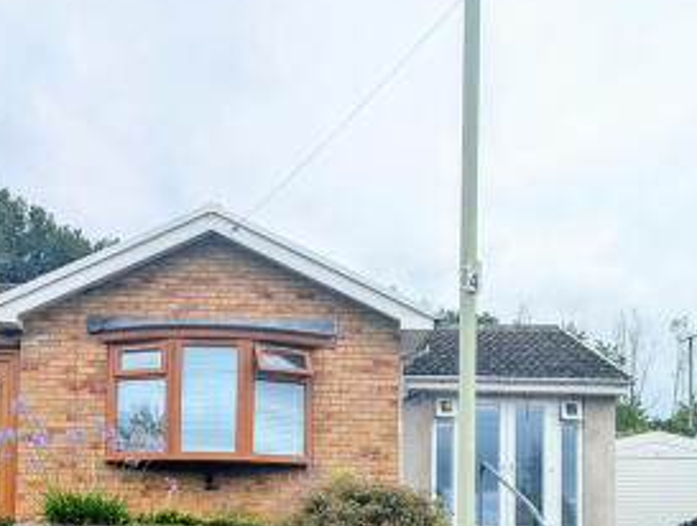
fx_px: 908
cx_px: 291
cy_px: 537
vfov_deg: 29.9
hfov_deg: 41.9
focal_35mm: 45
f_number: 1.95
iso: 42
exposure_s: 1/1379
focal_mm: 2.23
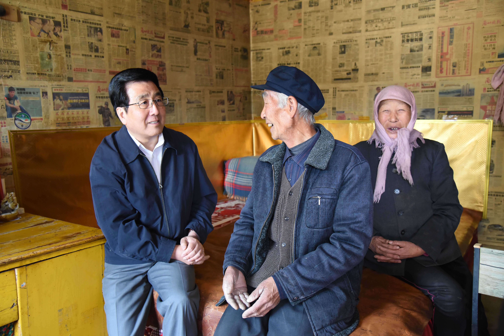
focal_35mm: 31
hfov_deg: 60.3
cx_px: 252
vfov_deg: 42.4
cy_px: 168
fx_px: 434
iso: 2500
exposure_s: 1/30
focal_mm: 31
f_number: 4
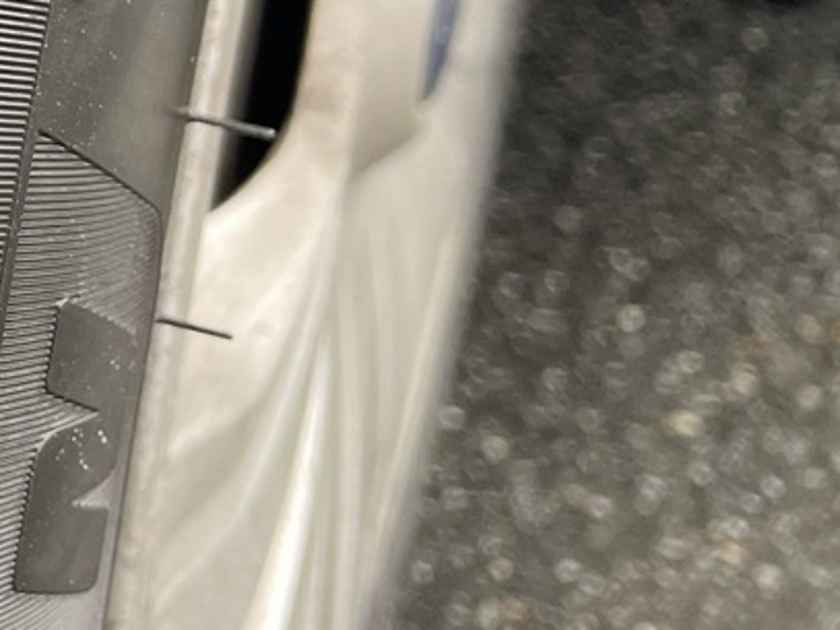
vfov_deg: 15.0
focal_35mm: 92
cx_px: -537
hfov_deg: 18.1
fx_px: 2232
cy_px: -273
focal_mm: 4.2
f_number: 1.6
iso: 125
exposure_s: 1/121
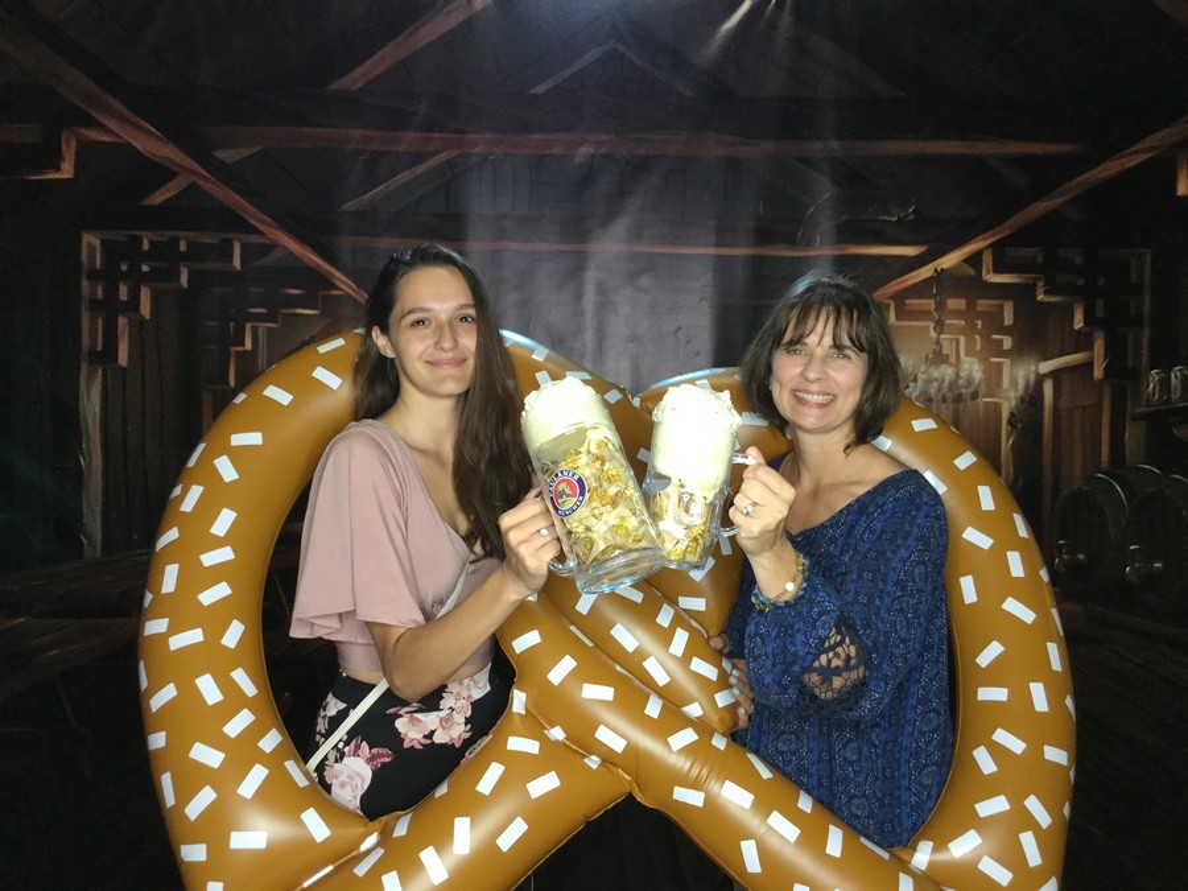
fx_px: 1064
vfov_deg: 45.4
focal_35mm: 31
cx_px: 594
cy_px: 446
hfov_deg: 58.4
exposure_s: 1/30
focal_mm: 3.3
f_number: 2.4
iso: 80
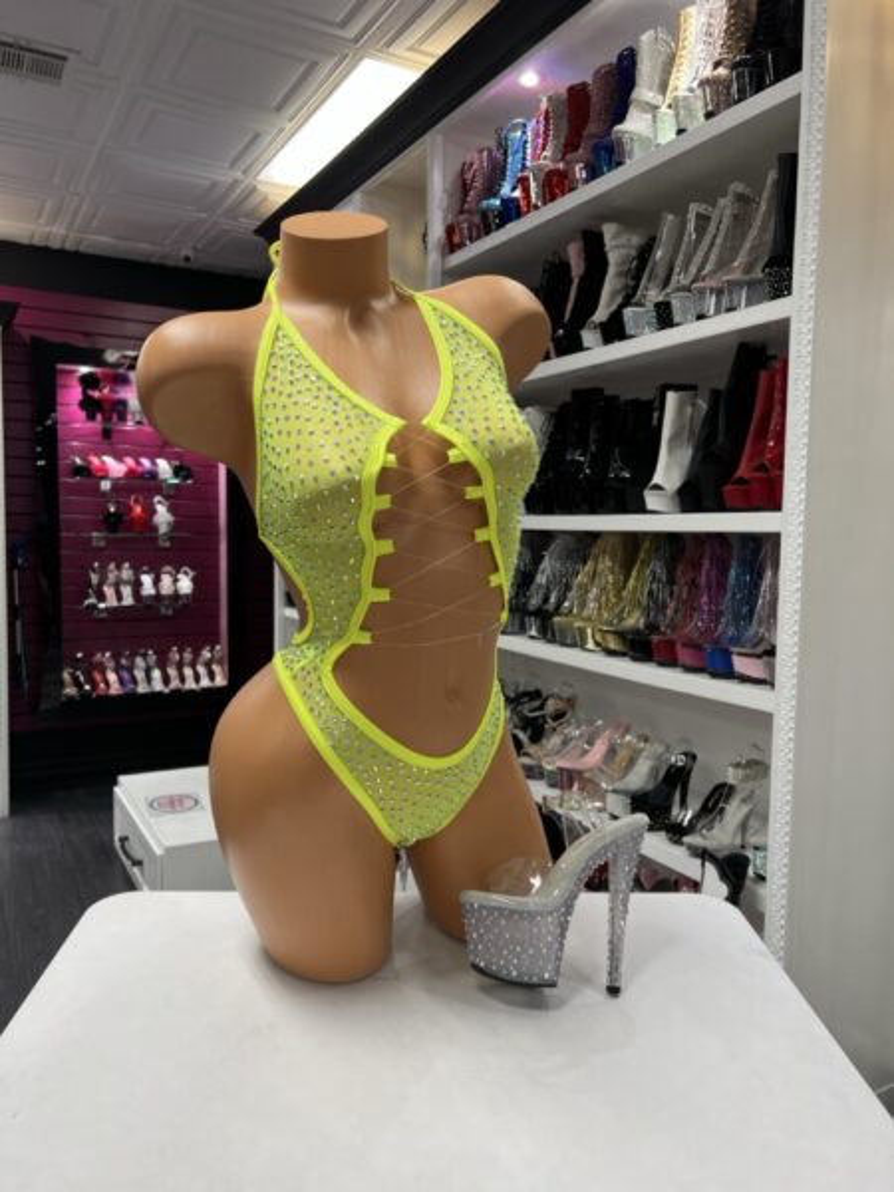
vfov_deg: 67.3
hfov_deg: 53.1
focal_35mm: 26
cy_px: 596
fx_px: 895
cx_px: 447
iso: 80
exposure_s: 1/60
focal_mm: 5.7
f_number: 1.5
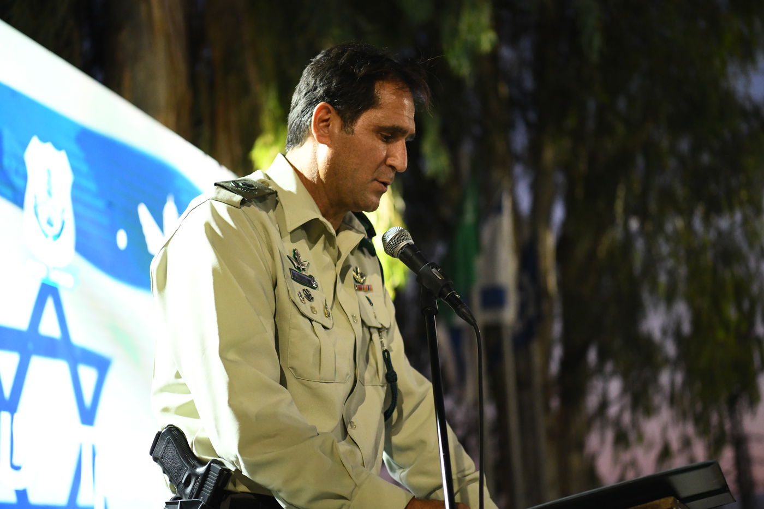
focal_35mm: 70
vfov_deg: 19.5
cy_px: 254
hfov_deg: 28.8
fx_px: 1485
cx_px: 382
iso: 5000
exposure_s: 1/80
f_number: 2.8
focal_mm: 70
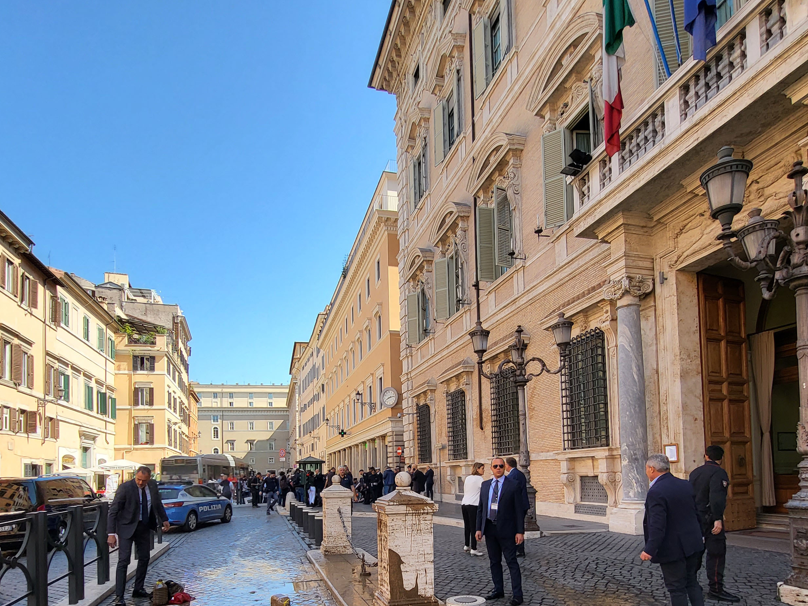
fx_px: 490
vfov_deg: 59.4
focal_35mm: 21
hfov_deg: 78.9
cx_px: 387
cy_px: 467
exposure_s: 1/416
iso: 32
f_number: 2.2
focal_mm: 1.74
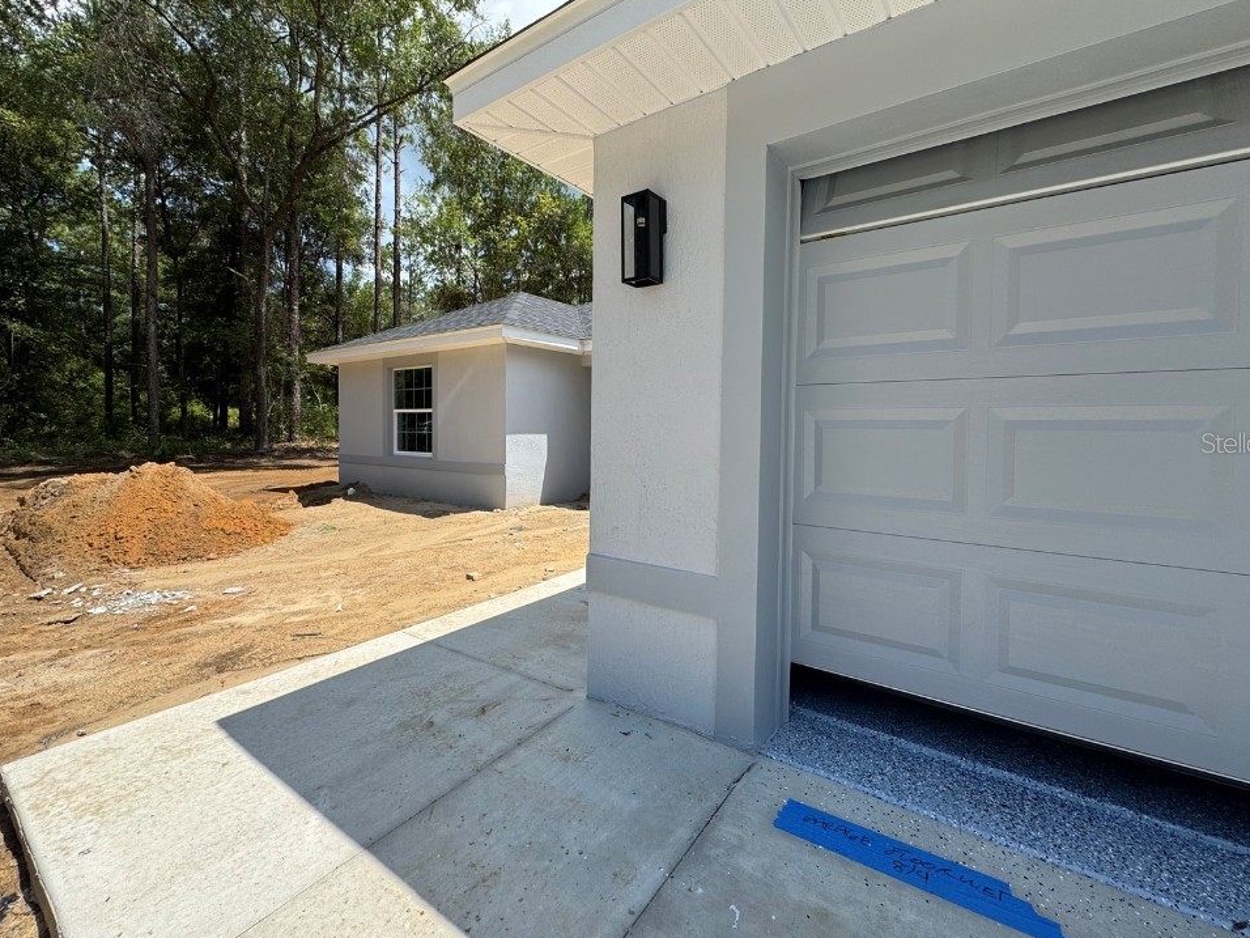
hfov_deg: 98.1
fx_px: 542
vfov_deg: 81.7
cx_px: 655
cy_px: 442
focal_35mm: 15
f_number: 2.2
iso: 50
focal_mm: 2.22
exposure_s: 1/1420
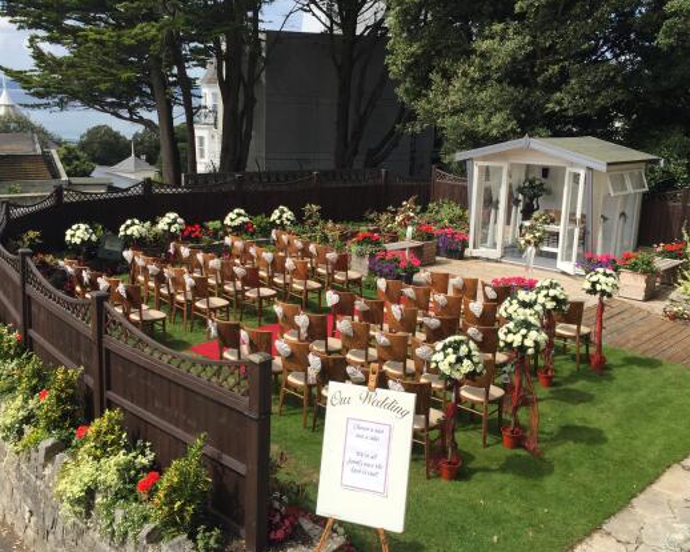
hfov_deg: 51.5
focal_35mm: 35
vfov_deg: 42.2
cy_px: 279
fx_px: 714
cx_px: 341
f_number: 2.2
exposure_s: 1/1799
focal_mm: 4.15
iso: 32
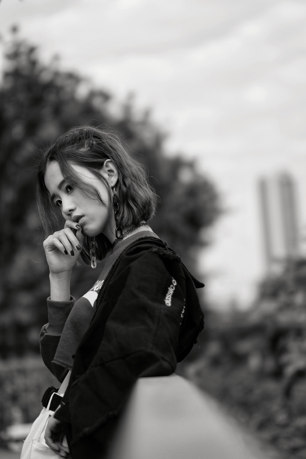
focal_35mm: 84
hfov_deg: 16.3
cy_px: 230
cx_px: 153
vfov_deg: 24.2
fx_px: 1071
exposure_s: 1/400
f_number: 1.2
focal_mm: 56
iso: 400
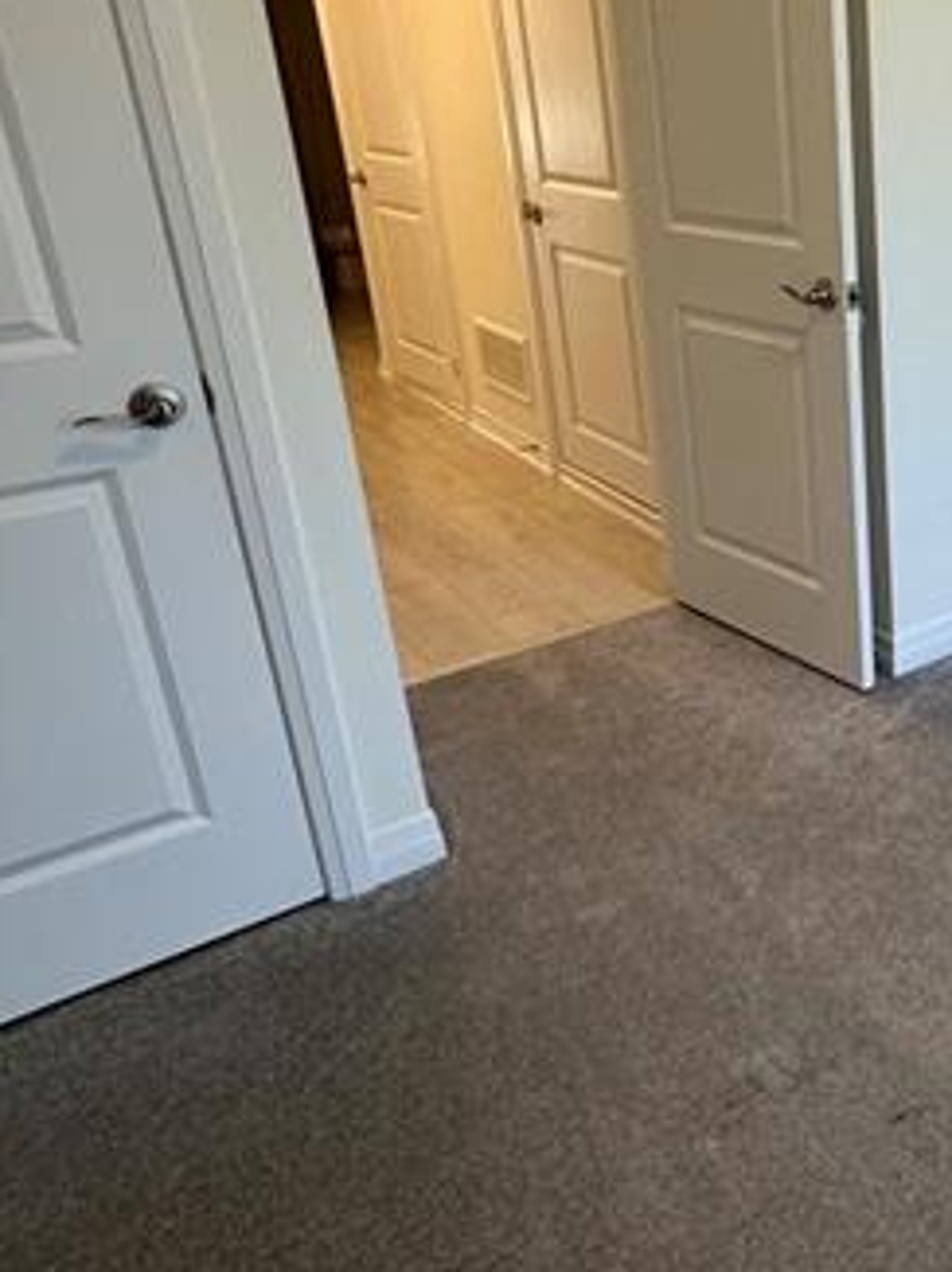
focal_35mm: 33
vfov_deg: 55.1
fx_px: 1212
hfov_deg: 38.0
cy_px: 527
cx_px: 960
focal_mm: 2.22
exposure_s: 1/120
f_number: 2.2
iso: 160
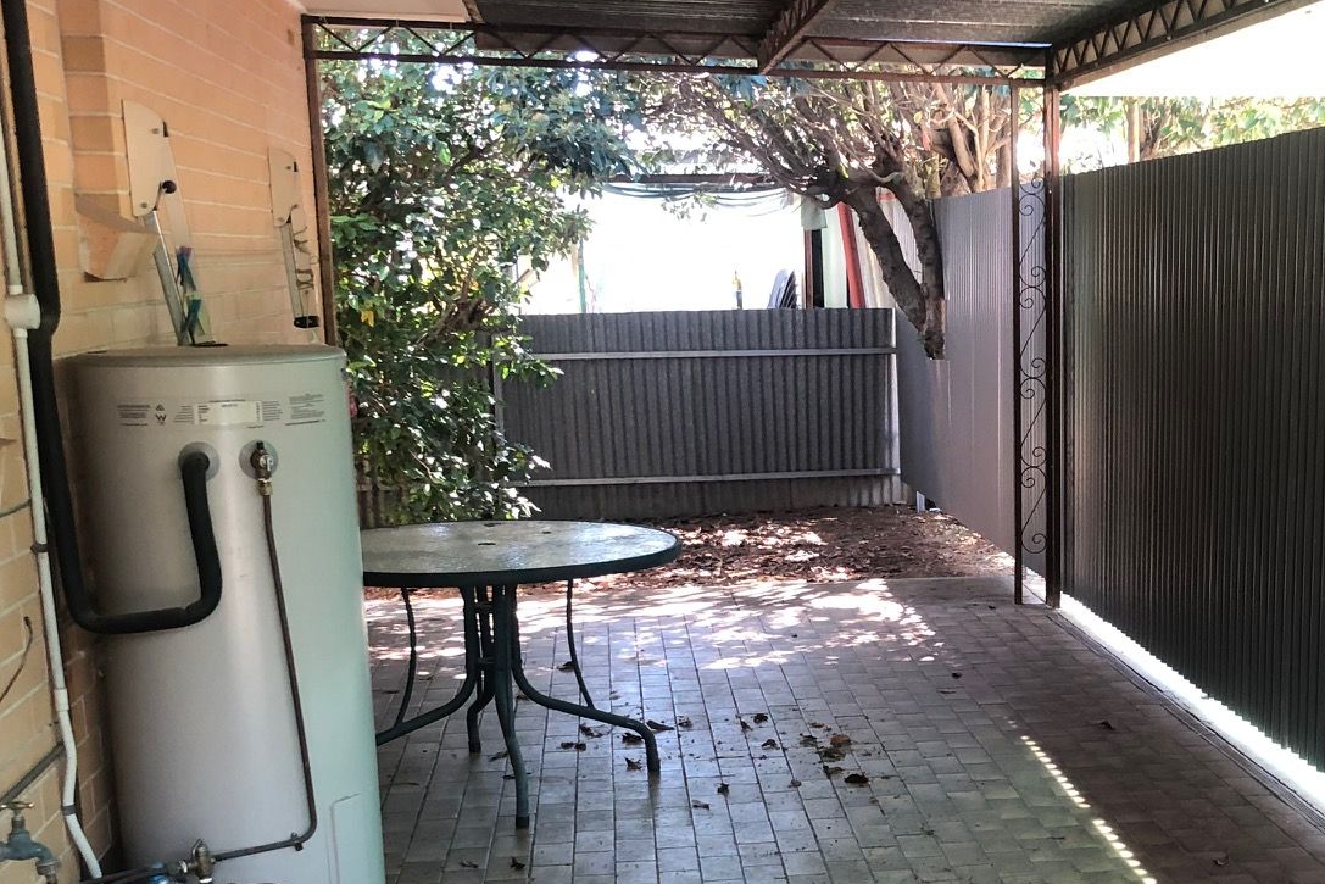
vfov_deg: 24.6
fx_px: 1988
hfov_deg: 36.0
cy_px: 717
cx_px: 1004
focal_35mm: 54
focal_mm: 3.99
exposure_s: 1/30
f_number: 1.8
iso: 32
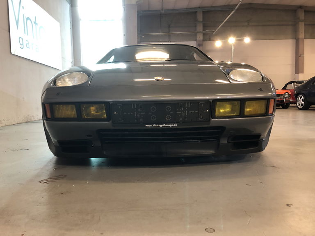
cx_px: 158
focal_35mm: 28
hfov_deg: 63.4
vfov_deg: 49.7
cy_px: 118
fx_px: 255
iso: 64
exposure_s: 1/17
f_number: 1.8
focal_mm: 3.99
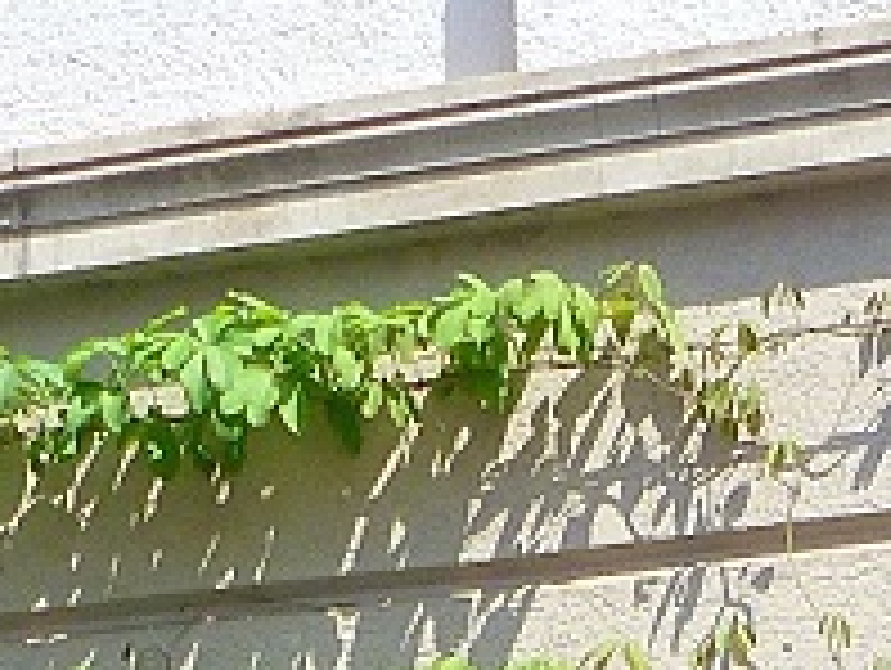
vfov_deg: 7.3
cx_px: 1170
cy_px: 2046
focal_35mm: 181
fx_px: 4665
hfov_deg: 10.7
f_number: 3.3
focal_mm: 4.9
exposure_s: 1/400
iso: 80
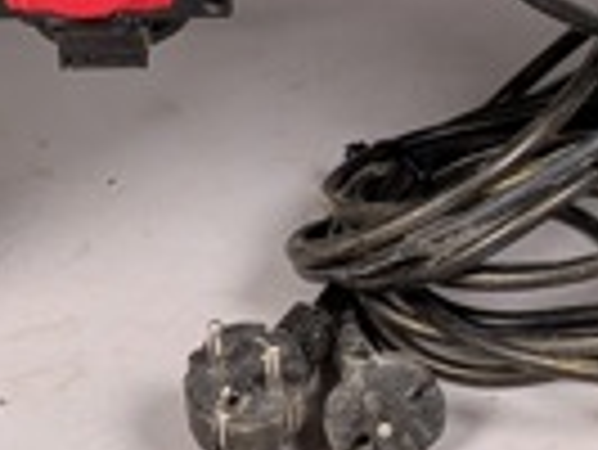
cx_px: 342
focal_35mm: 144
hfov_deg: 13.7
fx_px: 2490
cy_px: -392
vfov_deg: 9.7
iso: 36
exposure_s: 1/25
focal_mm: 4.53
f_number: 1.7
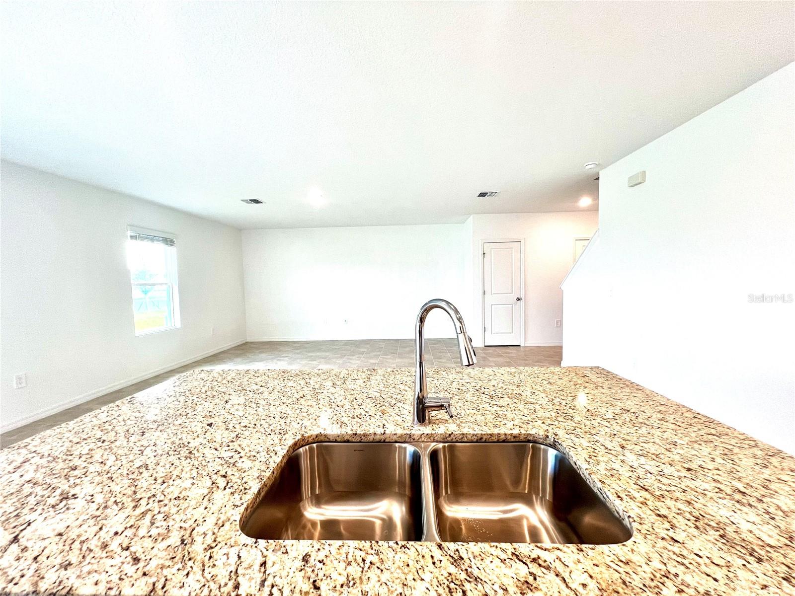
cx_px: 398
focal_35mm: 13
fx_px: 299
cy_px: 298
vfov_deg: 89.9
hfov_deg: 106.2
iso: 100
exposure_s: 1/120
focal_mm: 1.57
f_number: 1.8
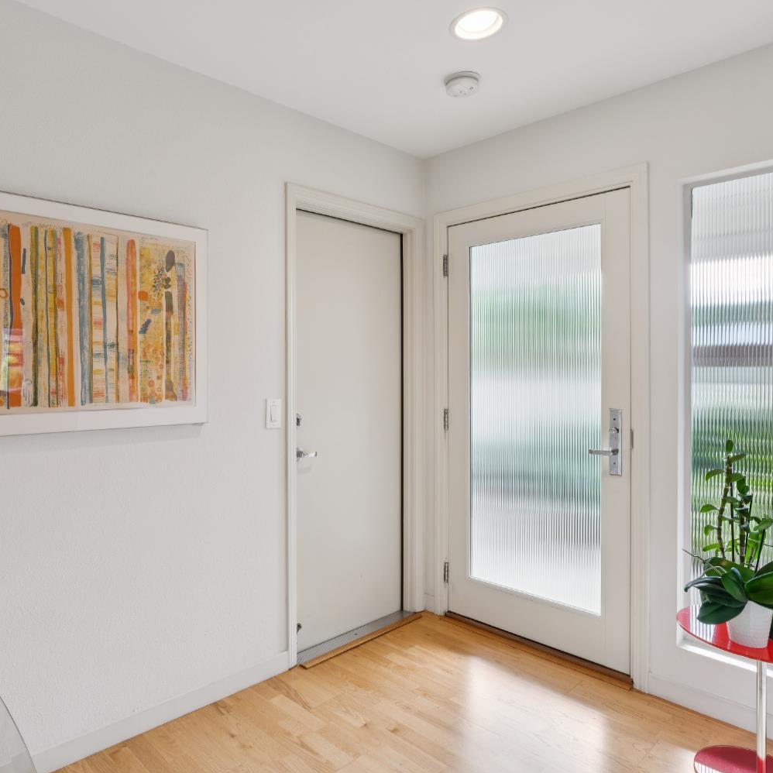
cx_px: 314
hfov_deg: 66.7
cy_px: 386
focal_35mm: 23
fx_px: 581
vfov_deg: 67.3
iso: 320
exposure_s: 1/13
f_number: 11
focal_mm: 18
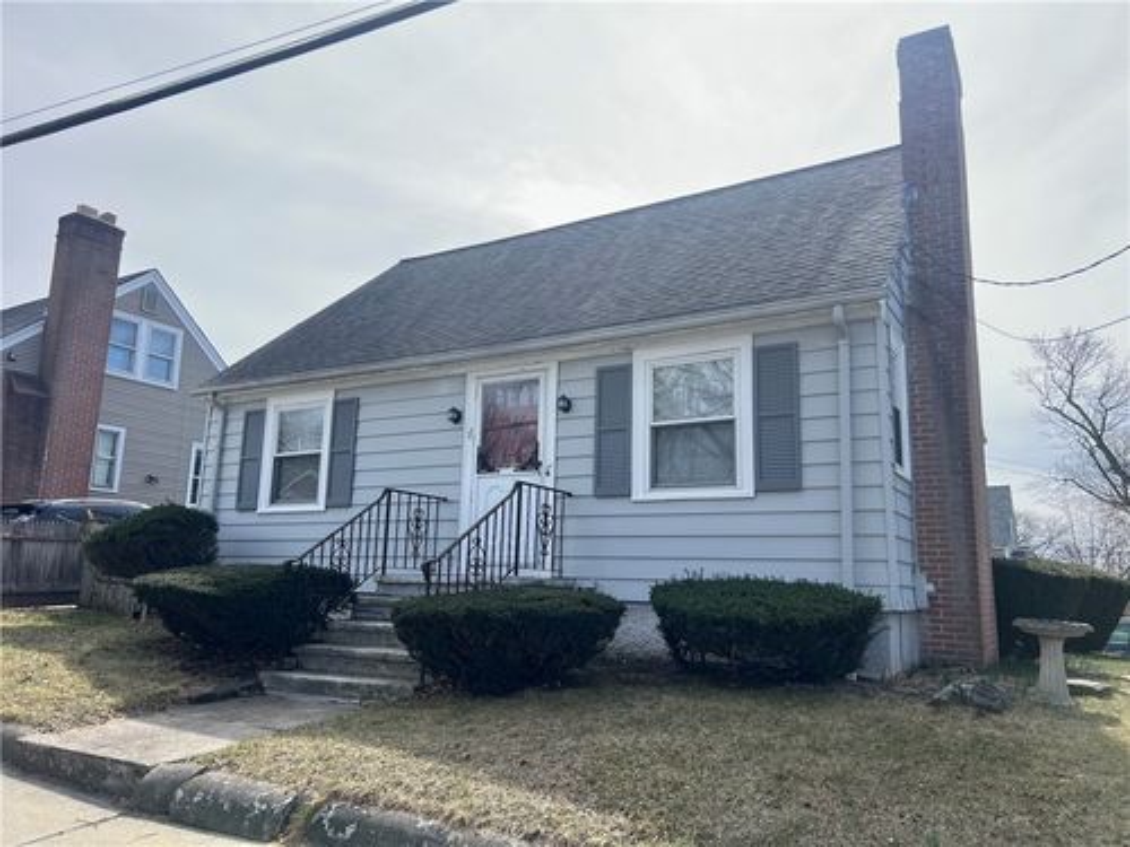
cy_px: 424
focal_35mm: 26
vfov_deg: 53.1
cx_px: 565
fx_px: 849
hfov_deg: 67.3
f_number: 1.5
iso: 50
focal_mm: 5.7
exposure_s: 1/2299
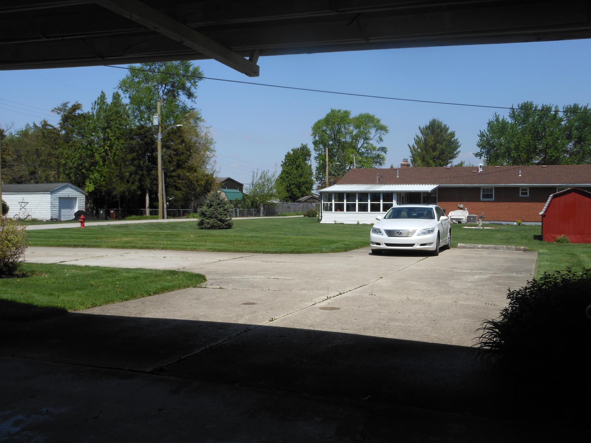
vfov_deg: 36.8
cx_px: 296
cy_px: 222
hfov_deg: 47.9
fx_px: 666
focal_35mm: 39
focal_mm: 6.9
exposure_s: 1/800
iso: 80
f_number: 4.3
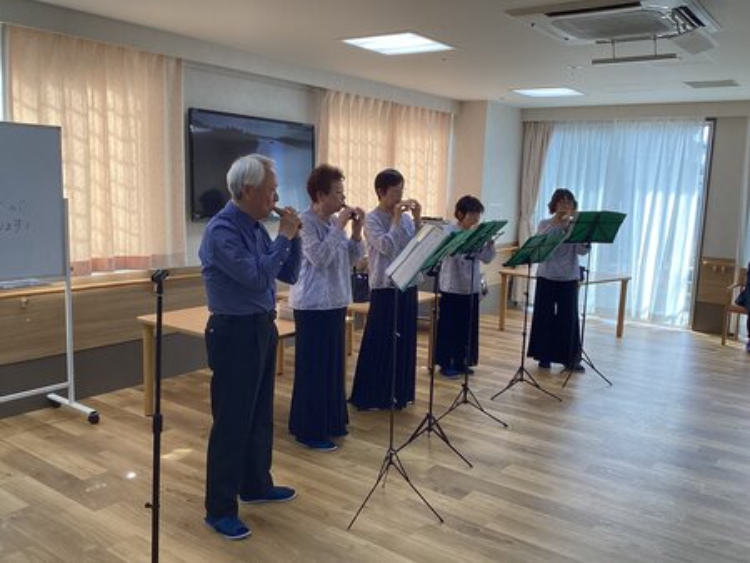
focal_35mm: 31
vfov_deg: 45.5
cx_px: 375
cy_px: 282
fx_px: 672
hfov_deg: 58.3
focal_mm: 3.3
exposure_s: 1/100
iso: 50
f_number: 2.4
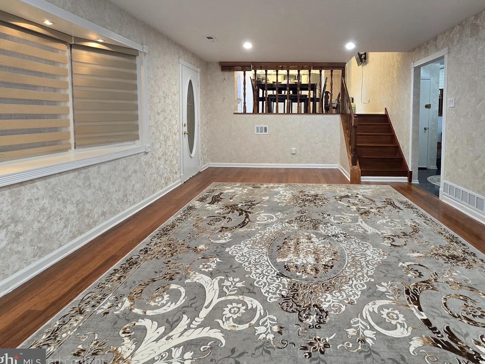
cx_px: 286
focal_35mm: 17
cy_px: 136
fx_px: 238
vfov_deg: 73.5
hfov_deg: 90.1
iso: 250
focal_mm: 2.2
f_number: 2.2
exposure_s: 1/50.3
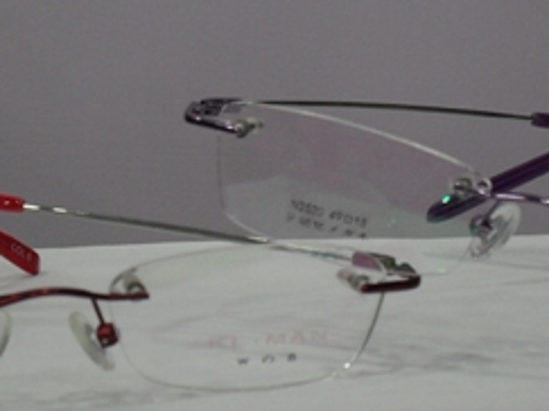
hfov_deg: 15.6
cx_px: 291
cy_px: 273
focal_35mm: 126
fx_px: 1997
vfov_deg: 11.7
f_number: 3.1
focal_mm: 8.1
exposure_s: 1/45
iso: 80
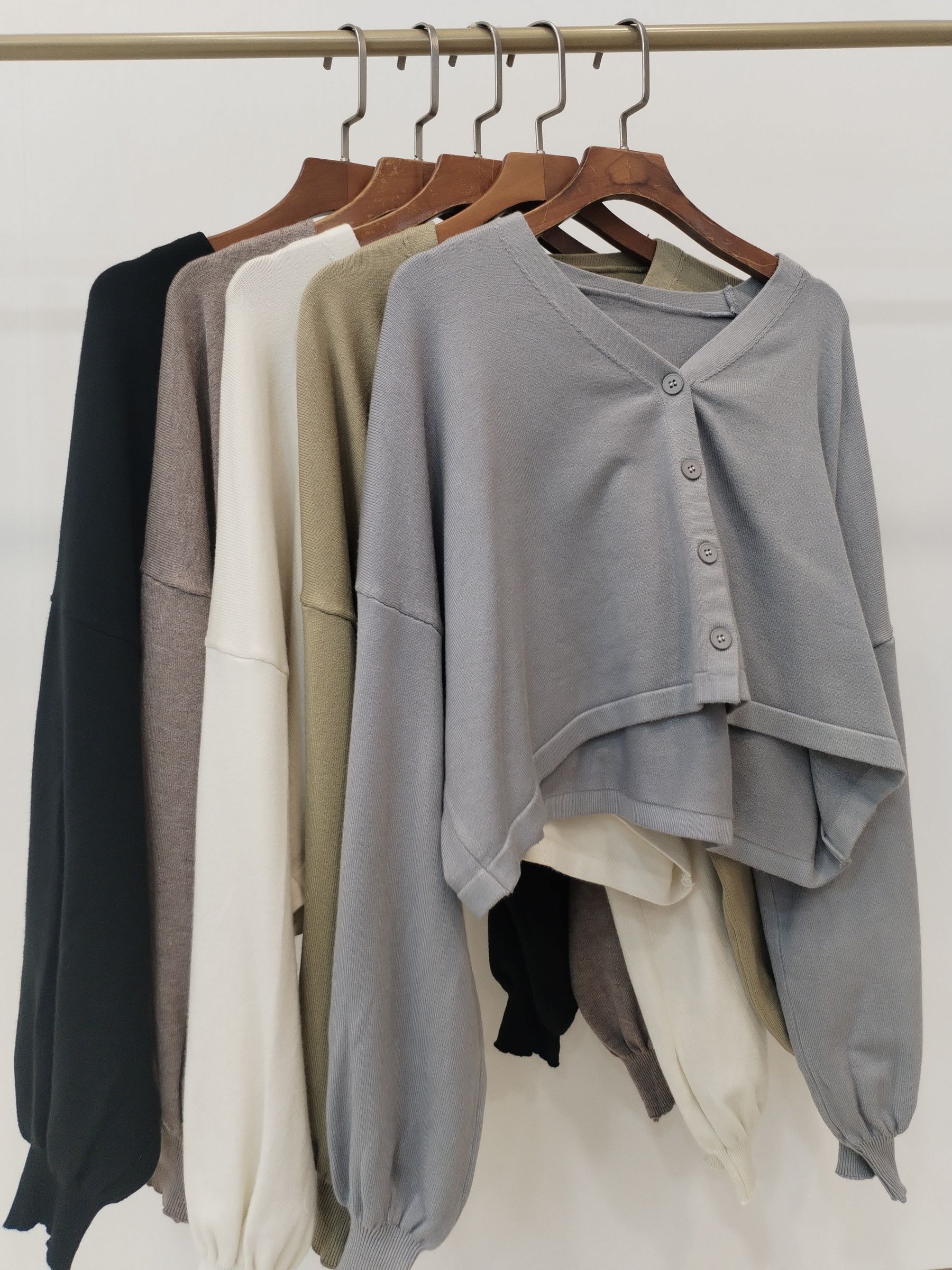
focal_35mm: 29
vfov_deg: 61.7
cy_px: 635
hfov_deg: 48.2
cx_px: 476
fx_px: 1063
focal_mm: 4.75
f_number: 1.8
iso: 350
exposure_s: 1/60
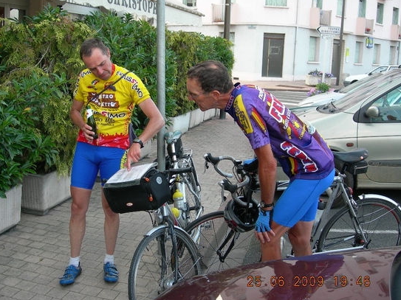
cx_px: 183
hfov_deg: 44.8
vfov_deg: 34.3
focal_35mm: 42
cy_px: 150
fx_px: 486
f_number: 2.8
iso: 50
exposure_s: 1/89.3
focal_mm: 7.8
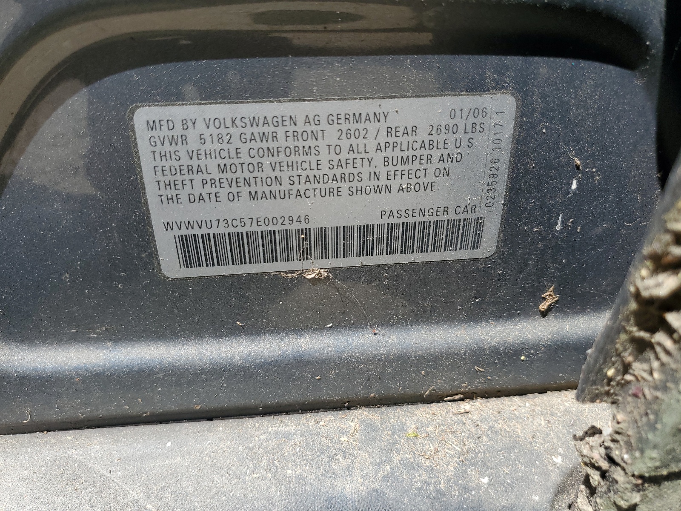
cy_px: 256
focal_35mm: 26
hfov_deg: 67.3
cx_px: 340
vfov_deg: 53.1
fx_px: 511
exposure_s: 1/1429
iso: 50
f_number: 1.5
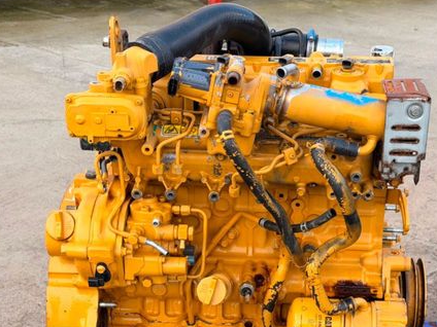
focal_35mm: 68
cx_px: 248
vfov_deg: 21.5
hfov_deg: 28.5
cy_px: 223
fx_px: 858
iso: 64
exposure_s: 1/336
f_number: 1.78
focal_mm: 6.76
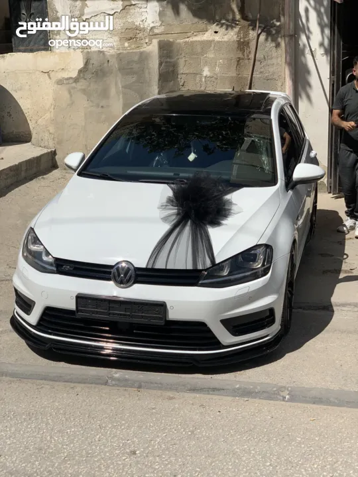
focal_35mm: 52
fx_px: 717
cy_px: 238
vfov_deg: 36.8
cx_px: 179
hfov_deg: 28.0
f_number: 2.4
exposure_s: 1/2398
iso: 16
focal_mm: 6
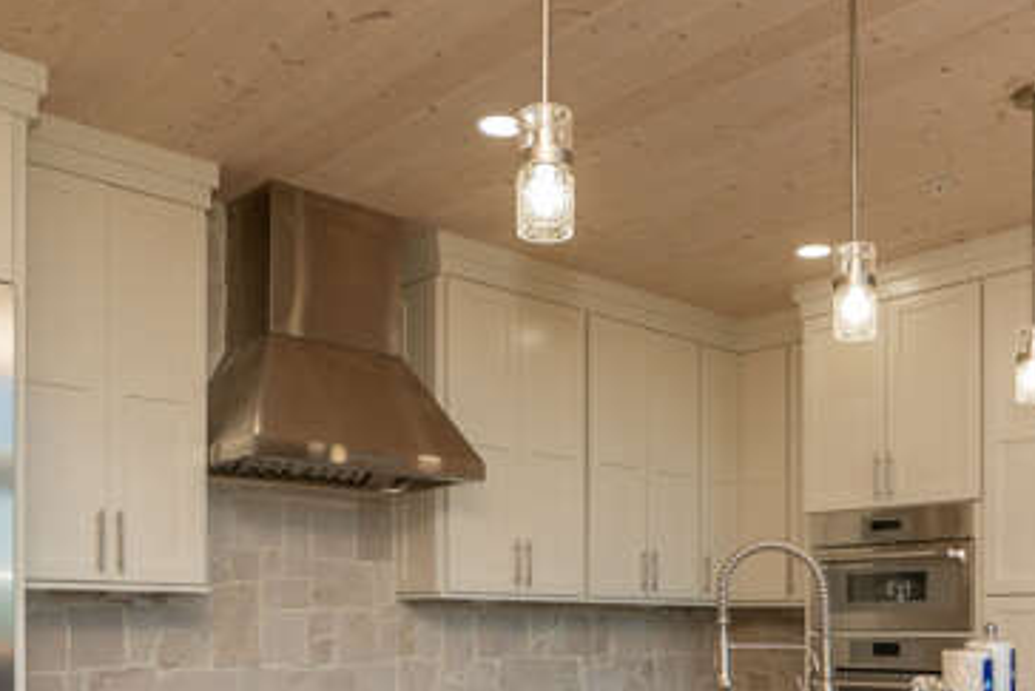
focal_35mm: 38
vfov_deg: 32.6
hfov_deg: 50.5
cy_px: 671
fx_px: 1093
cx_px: 600
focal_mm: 18
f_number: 7.1
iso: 320
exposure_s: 1/125
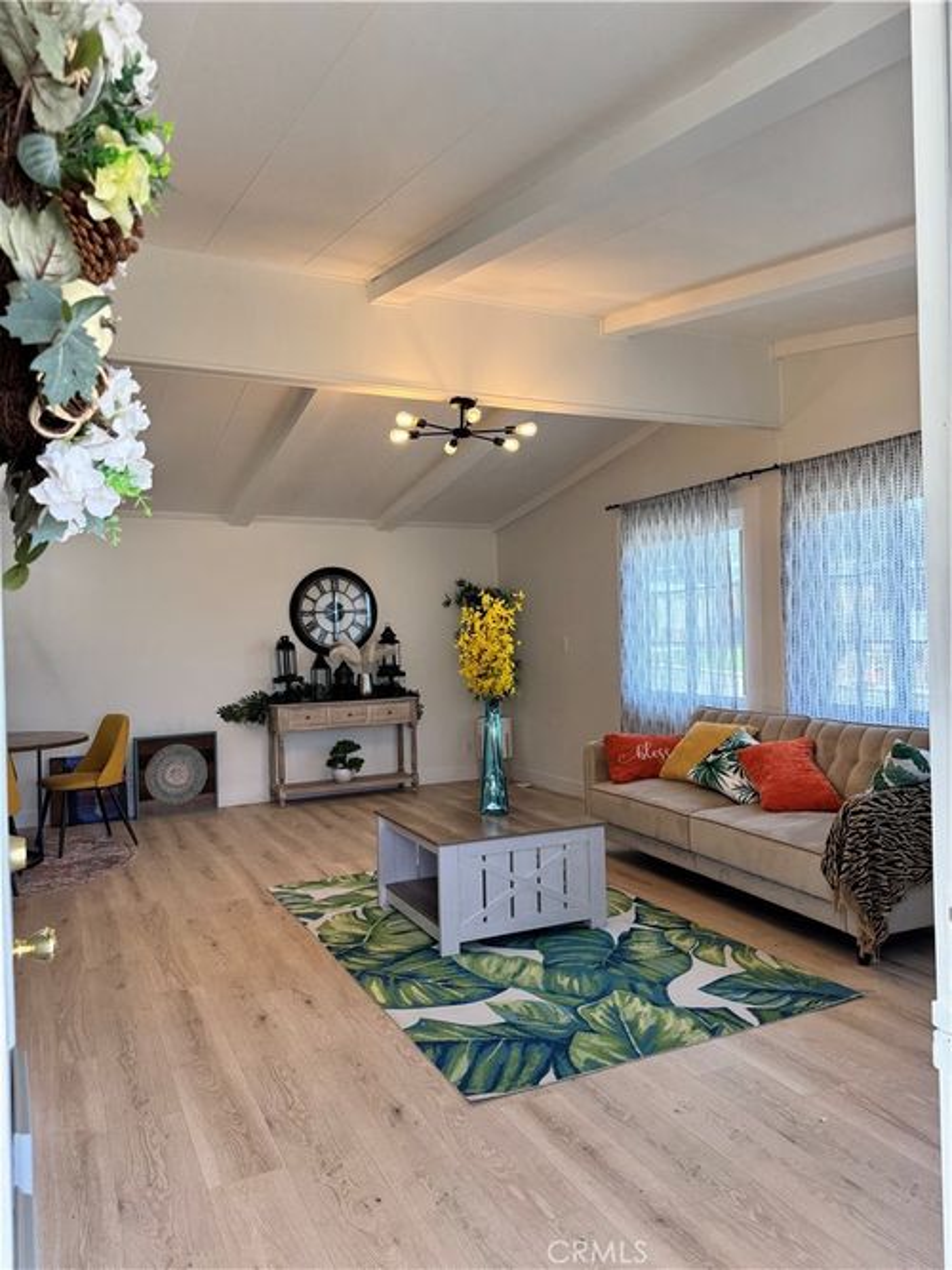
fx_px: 880
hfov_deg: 56.8
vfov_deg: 71.6
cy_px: 635
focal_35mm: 24
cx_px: 476
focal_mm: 6.76
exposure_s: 1/162
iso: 64
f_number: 1.78
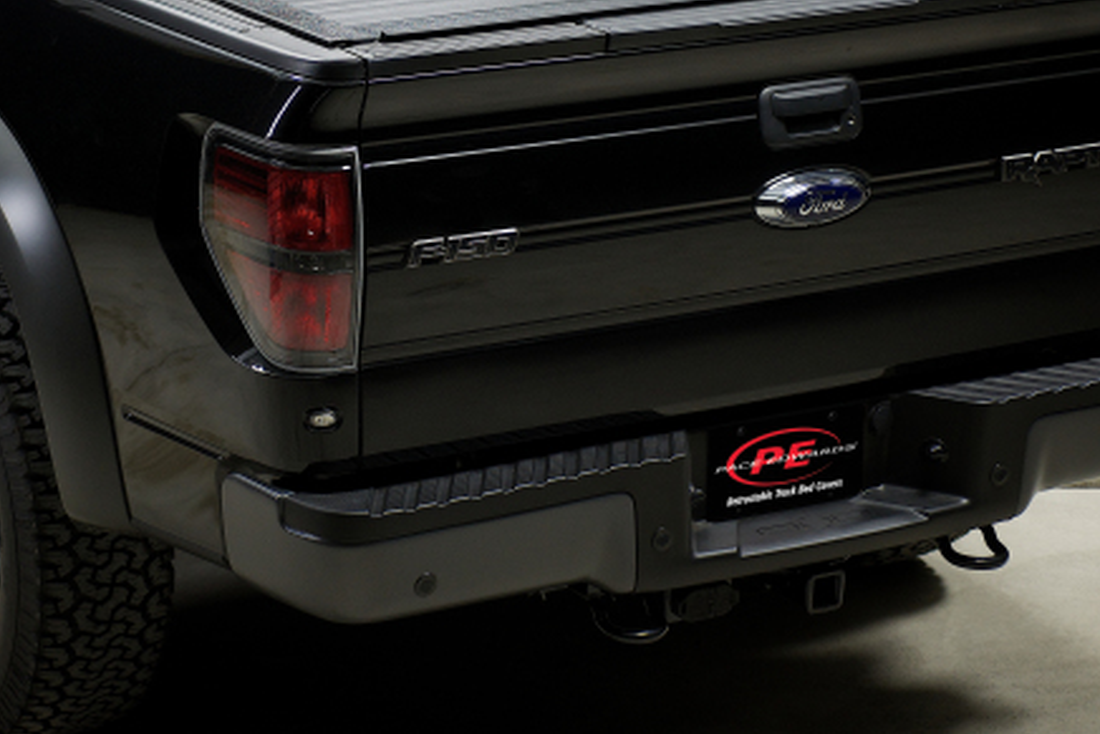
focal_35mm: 110
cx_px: 303
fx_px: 3362
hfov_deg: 18.5
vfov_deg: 12.4
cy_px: 111
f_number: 2.8
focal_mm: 60
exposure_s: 1/125
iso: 800
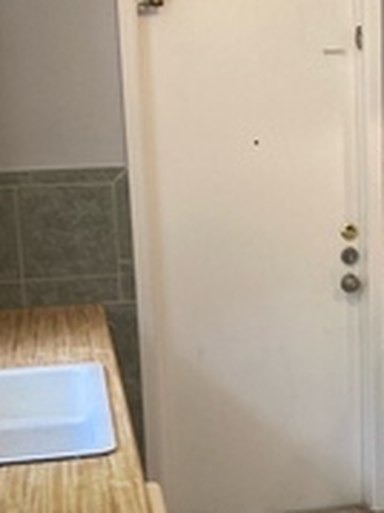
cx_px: 407
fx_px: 1111
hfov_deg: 18.9
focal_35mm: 75
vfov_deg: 25.8
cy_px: 350
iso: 125
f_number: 1.8
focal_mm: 3.99
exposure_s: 1/60
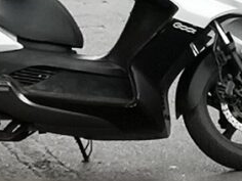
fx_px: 2468
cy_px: -137
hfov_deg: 5.6
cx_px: 297
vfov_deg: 4.2
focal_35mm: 353
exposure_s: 1/539
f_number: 1.8
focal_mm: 3.95
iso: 50
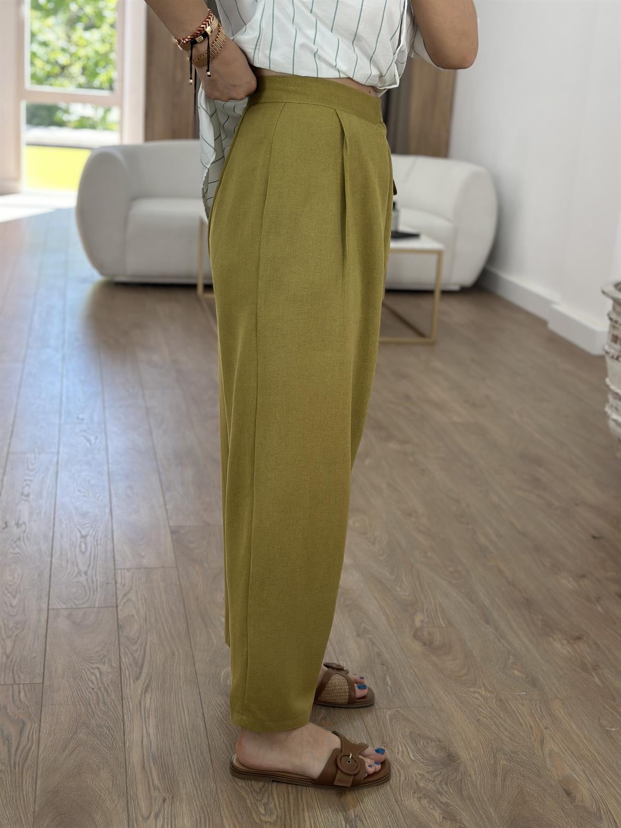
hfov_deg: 30.3
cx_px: 310
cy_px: 414
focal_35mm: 48
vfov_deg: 39.7
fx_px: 1148
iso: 80
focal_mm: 6.86
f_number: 1.78
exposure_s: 1/229
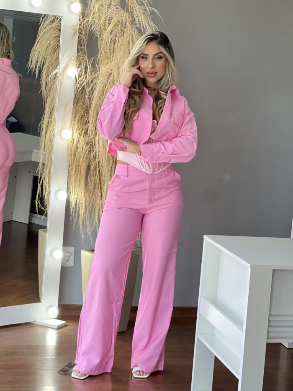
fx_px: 869
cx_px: 146
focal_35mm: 77
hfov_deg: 19.1
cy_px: 196
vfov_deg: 25.3
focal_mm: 9
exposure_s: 1/121
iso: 160
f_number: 2.8
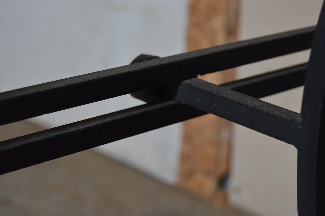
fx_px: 744
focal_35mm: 82
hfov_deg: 24.6
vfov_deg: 16.5
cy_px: 108
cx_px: 162
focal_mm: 55
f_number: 6.3
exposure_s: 1/100
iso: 400
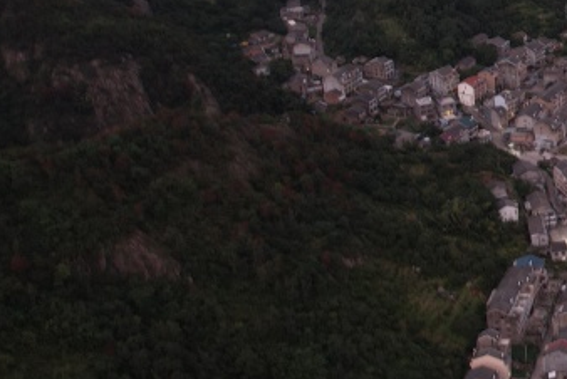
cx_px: 798
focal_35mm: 78
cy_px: 7
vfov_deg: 17.2
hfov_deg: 22.3
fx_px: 1230
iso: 100
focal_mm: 8.38
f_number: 2.8
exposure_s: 1/1.67
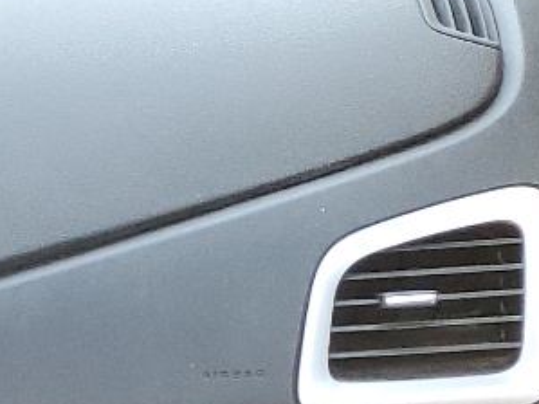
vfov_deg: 9.6
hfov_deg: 11.7
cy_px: 922
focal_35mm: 139
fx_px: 2163
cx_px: -737
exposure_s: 1/60.2
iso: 99
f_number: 1.5
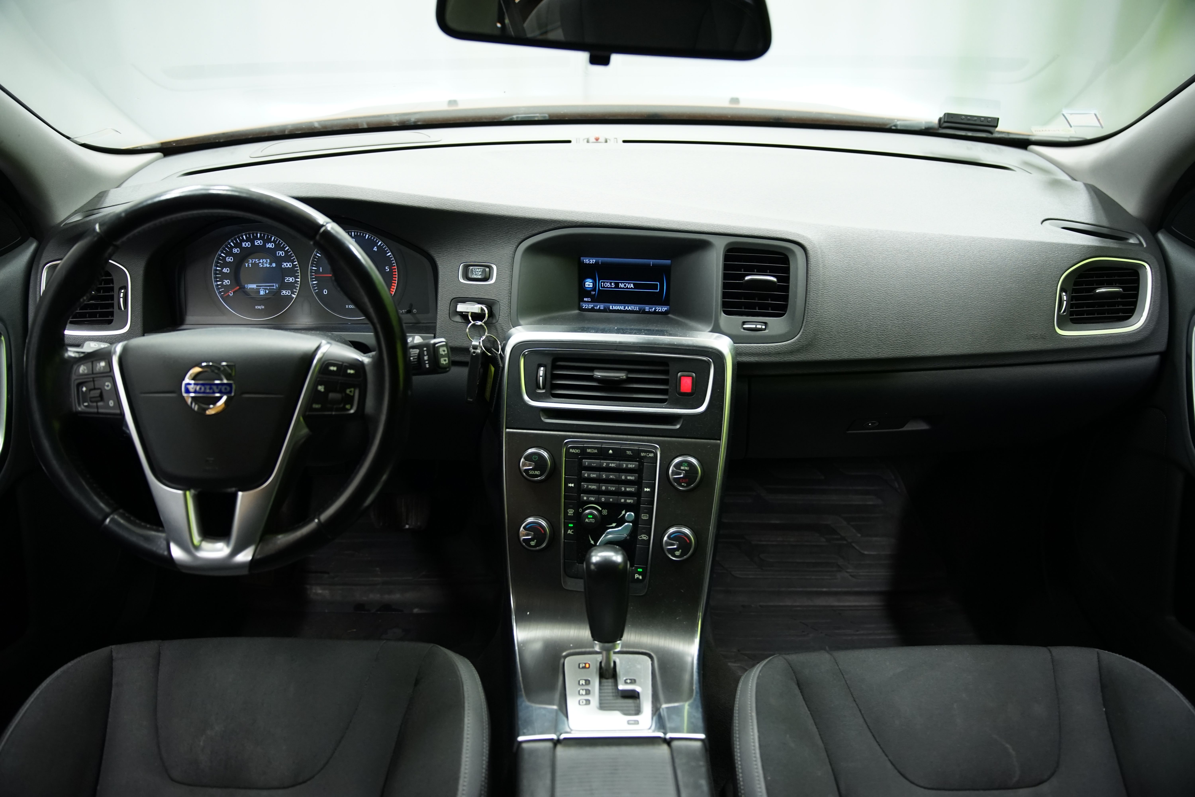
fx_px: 929
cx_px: 598
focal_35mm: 28
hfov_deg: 65.5
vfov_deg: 46.4
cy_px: 398
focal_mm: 28
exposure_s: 1/40
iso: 1250
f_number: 2.8
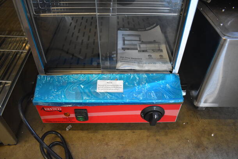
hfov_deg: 67.3
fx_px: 179
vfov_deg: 48.0
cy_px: 80
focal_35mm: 27
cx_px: 119
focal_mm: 18
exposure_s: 1/125
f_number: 3.5
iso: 1800
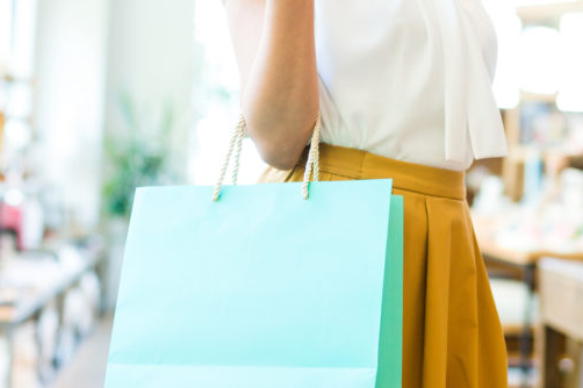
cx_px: 145
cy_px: 164
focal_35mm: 102
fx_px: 1651
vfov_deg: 13.4
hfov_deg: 19.9
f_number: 2.5
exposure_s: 1/125
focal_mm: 50
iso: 500
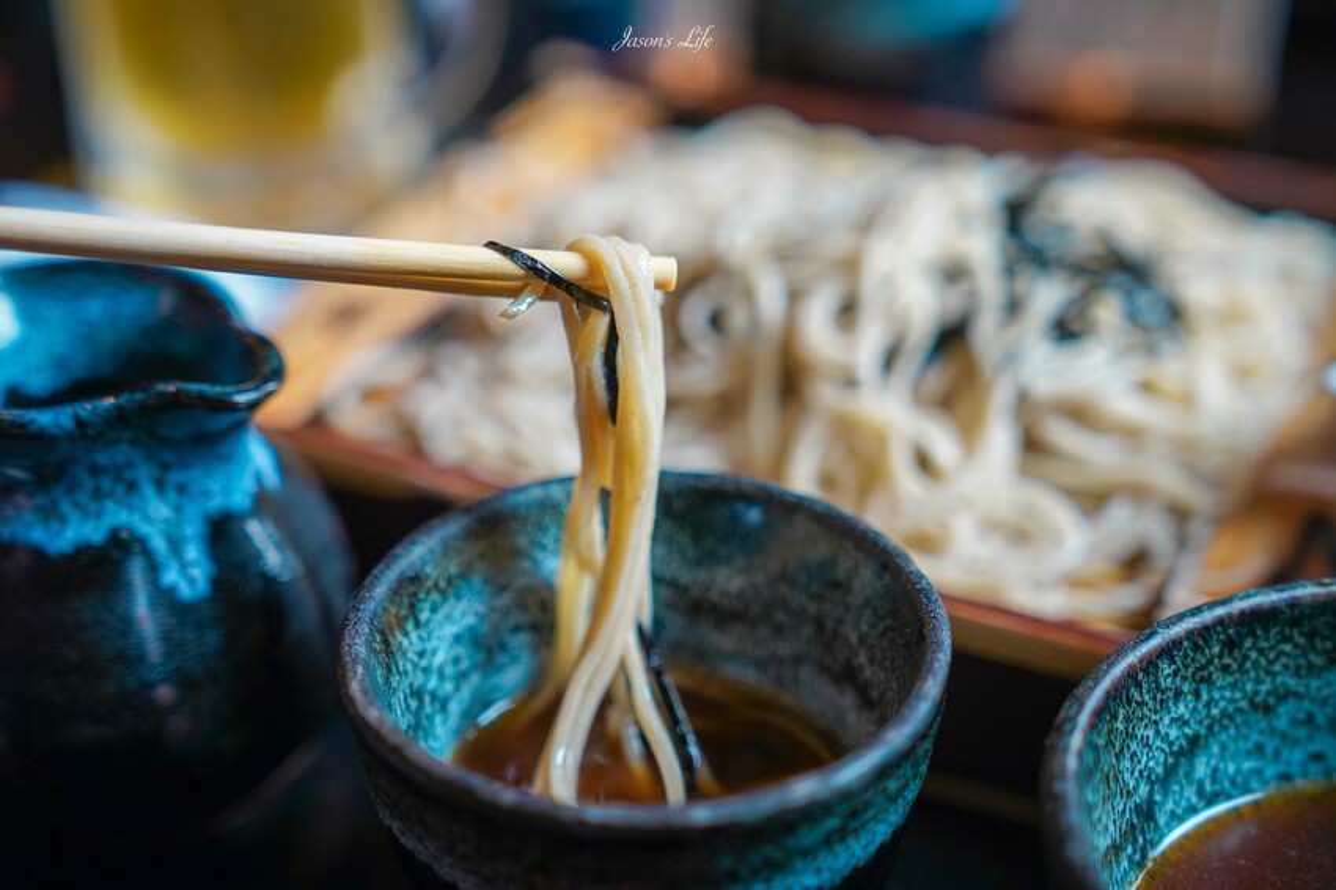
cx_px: 668
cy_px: 445
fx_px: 2114
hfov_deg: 35.1
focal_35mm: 57
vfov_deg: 23.8
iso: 200
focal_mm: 57
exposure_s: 1/60
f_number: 2.8
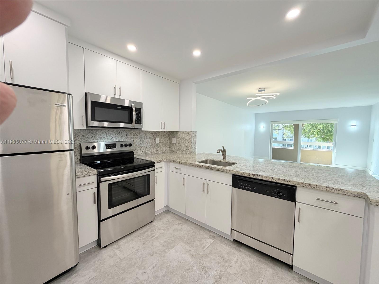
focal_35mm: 14
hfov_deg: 102.1
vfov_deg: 85.7
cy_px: 142
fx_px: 153
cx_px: 190
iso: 160
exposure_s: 1/120
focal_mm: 2.22
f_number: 2.2
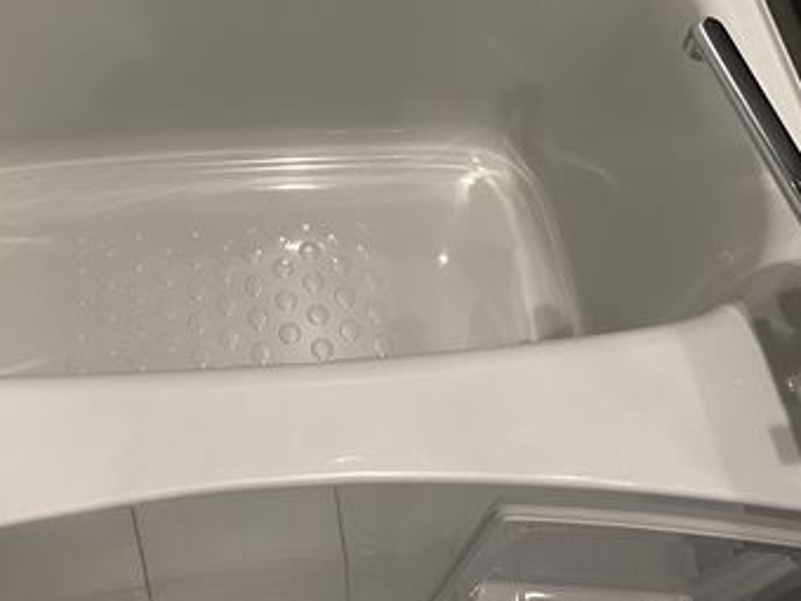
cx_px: 243
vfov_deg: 28.5
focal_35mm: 49
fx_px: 1134
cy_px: 52
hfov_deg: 38.3
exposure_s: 1/50
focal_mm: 4.25
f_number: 1.8
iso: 100
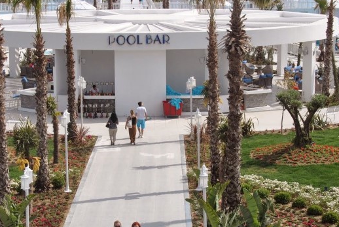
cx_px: 153
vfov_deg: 12.2
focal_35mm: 113
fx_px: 1066
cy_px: 132
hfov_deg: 18.1
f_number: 9
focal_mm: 34
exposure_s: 1/320
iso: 100
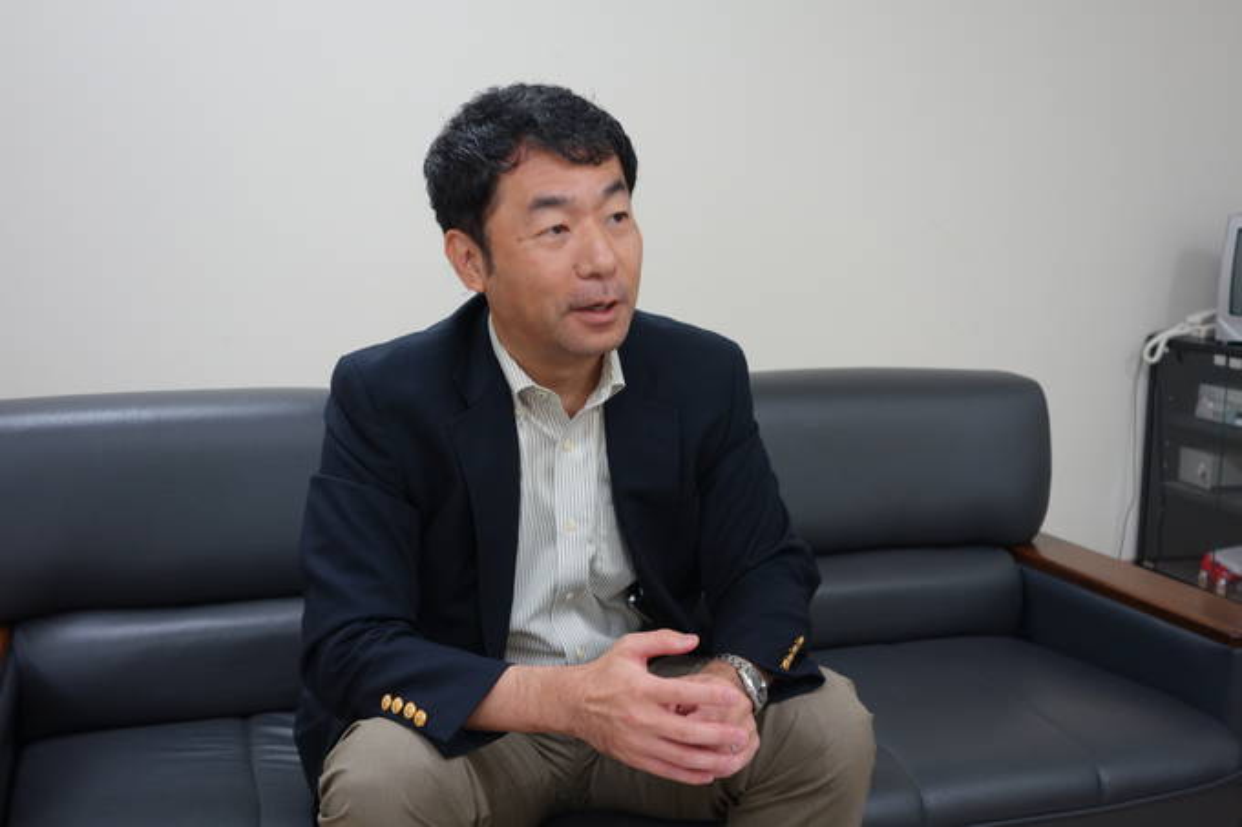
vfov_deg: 32.6
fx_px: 1414
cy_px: 414
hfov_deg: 47.4
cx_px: 621
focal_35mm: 41
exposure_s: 1/50
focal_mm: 15.1
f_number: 2.8
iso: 320
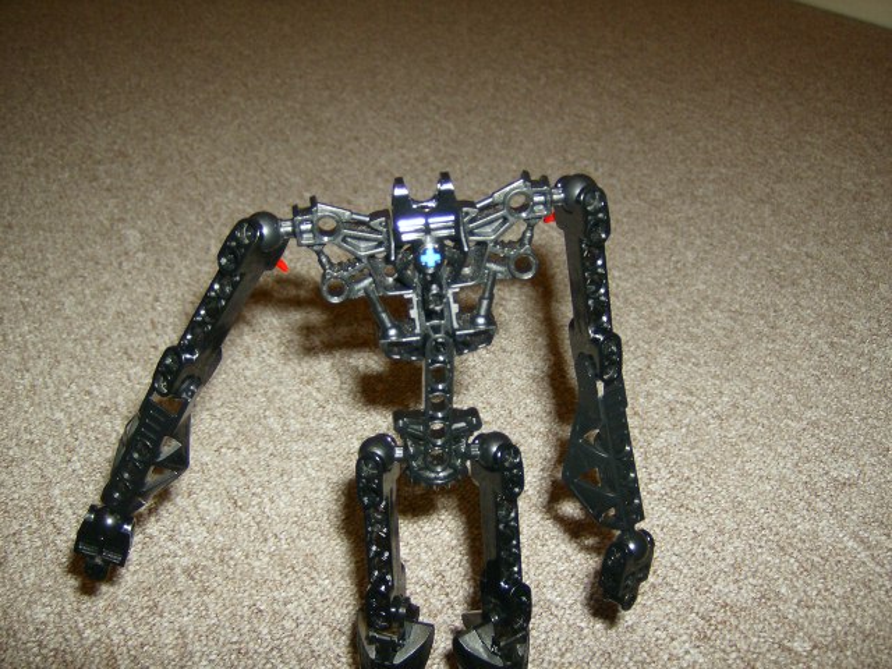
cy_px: 334
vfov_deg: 39.7
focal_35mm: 36
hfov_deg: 51.4
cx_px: 446
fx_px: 928
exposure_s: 1/60
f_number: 2.8
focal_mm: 6
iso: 200
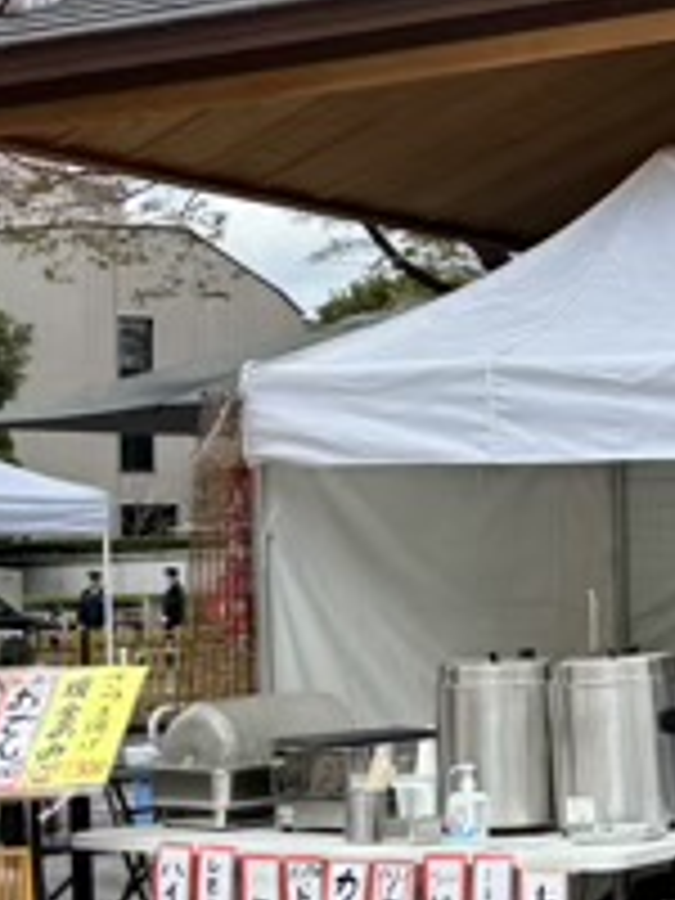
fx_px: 2366
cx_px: 900
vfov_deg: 21.5
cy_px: 461
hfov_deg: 15.4
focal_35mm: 91
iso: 50
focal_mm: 5.96
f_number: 1.6
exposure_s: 1/1667
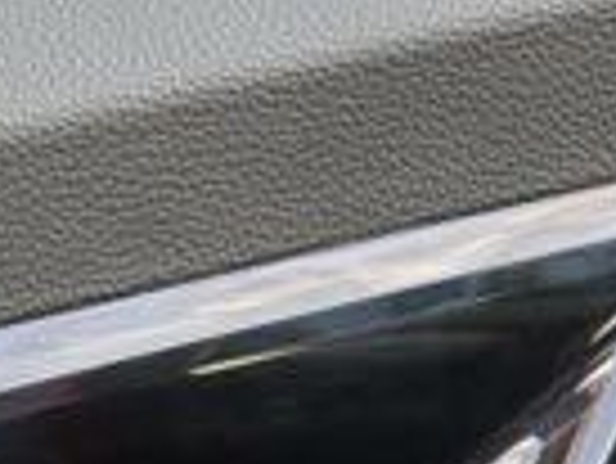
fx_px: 2707
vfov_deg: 8.5
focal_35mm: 152
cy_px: 1270
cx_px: 728
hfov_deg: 12.7
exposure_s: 1/121
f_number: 1.6
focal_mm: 5.96
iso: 100
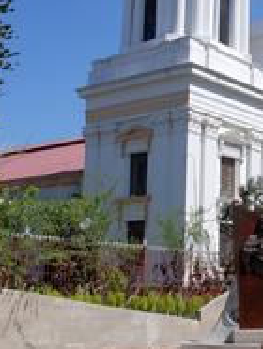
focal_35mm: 67
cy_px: 146
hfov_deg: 21.0
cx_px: 282
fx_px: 677
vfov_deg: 28.9
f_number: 8
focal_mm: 18
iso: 100
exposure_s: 1/250
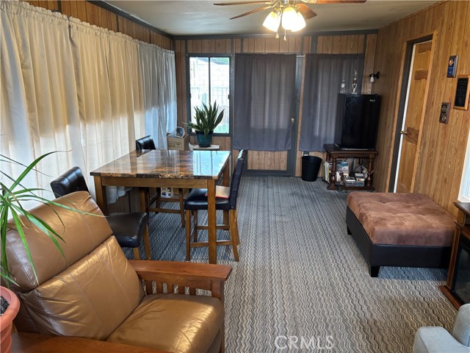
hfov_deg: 67.3
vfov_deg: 53.1
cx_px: 235
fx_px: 353
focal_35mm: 26
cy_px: 176
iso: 400
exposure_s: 1/60
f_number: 1.6
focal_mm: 5.96
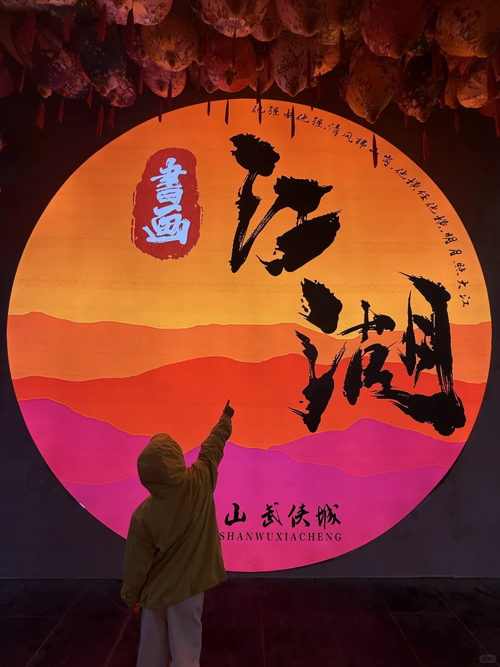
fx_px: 270
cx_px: 250
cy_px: 334
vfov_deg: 102.1
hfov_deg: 85.7
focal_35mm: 14
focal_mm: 2.22
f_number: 2.2
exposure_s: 1/156
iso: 50
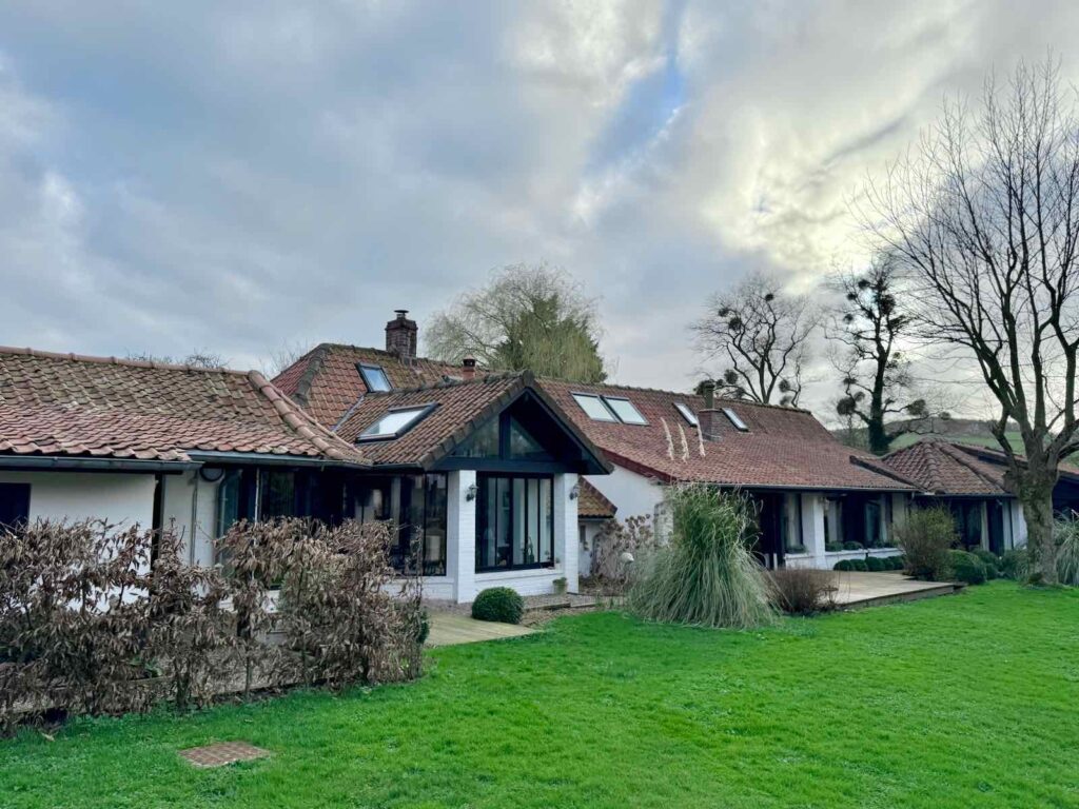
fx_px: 748
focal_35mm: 24
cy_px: 404
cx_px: 540
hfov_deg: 71.6
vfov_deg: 56.8
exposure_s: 1/4673
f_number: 1.78
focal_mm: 6.76
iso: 125
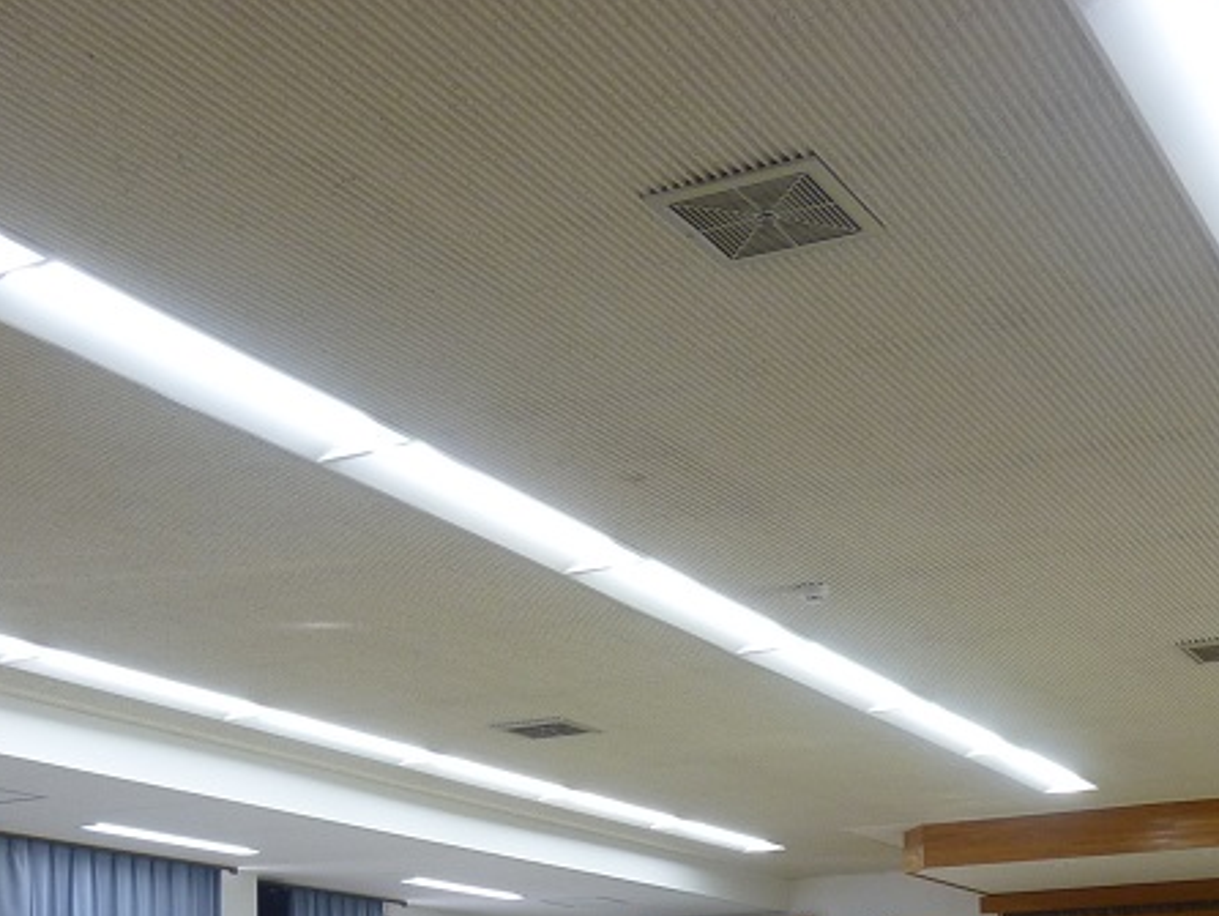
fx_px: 1973
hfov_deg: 34.2
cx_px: 716
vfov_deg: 24.4
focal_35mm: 56
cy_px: 1012
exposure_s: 1/30
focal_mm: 4.5
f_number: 3.3
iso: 125
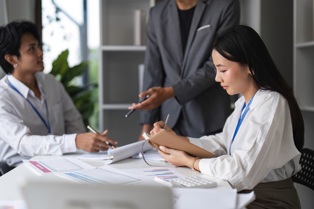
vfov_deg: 27.0
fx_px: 436
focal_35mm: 50
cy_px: 104
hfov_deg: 39.6
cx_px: 157
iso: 100
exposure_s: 1/250
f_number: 1.4
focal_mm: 50
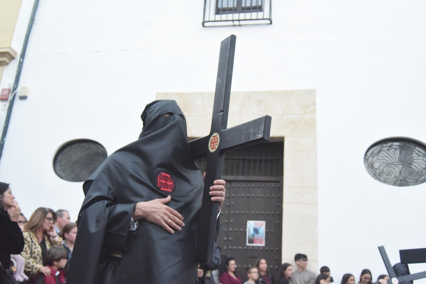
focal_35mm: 40
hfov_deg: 48.4
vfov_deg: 33.4
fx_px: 473
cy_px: 142
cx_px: 213
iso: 8000
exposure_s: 1/125
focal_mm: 40
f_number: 6.3
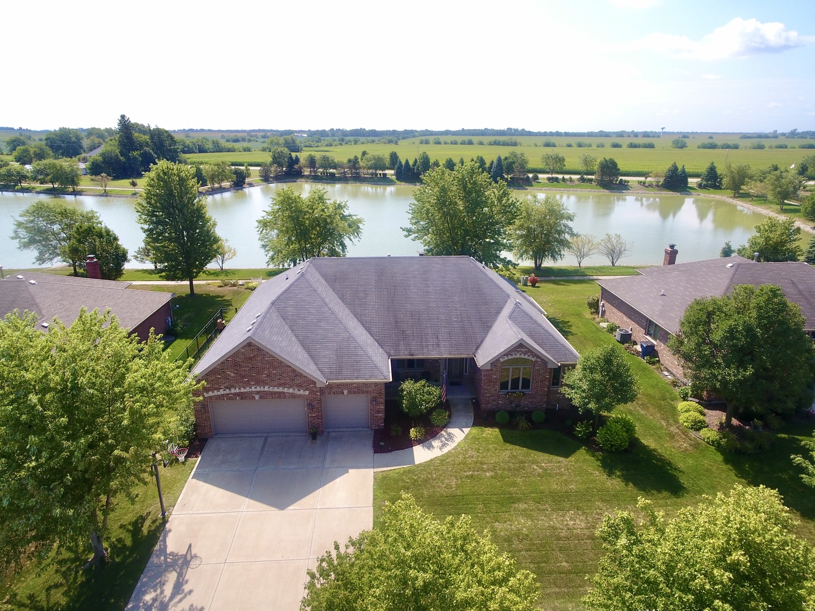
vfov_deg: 66.0
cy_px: 306
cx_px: 408
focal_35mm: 20
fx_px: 471
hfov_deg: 81.7
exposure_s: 1/450
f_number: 2.8
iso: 100
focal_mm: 3.61
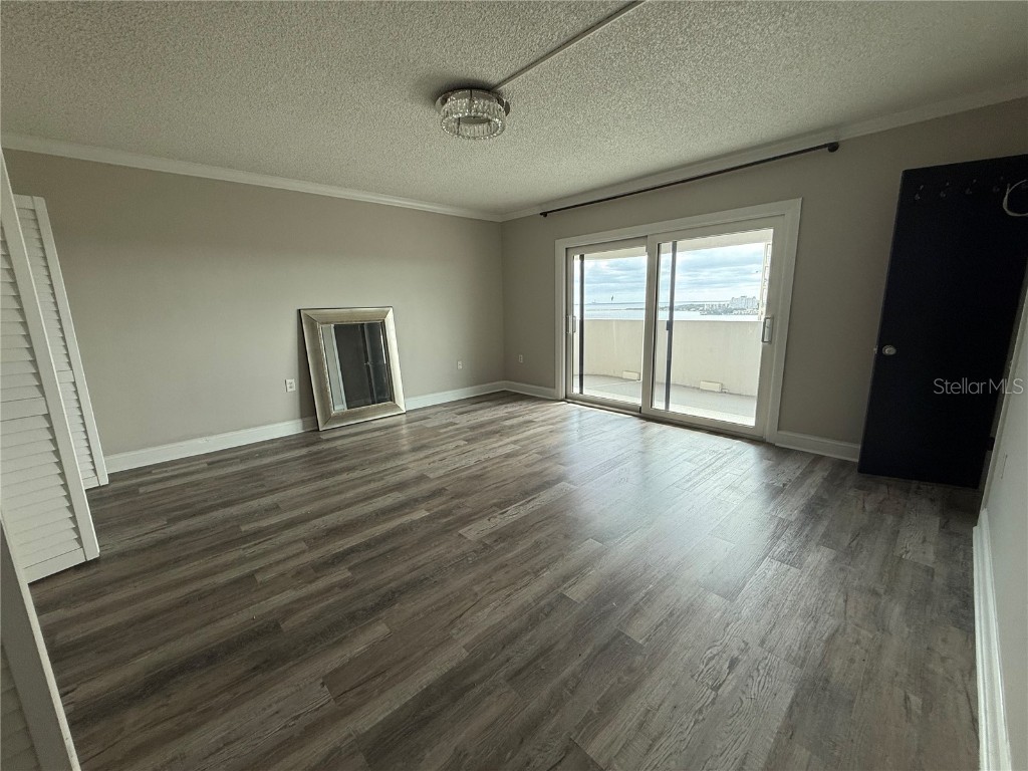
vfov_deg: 85.7
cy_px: 386
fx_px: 416
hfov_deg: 102.1
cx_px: 514
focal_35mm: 14
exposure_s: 1/99
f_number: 2.2
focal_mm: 2.22
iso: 80
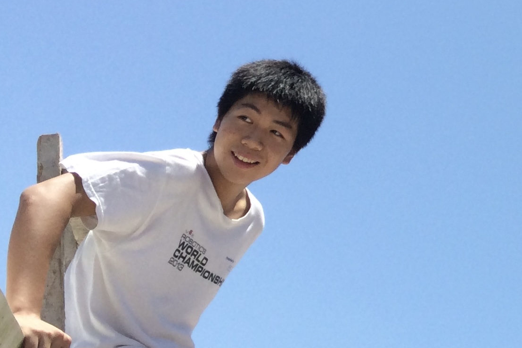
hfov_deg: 46.4
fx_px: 609
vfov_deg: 31.9
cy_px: 187
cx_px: 260
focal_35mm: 42
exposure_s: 1/2160
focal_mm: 4.12
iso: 40
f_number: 2.2
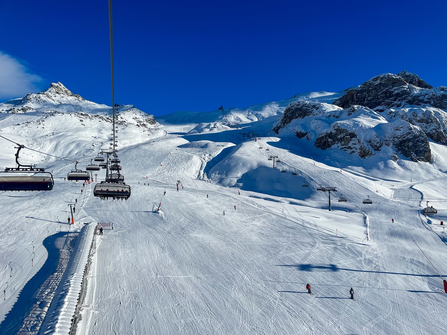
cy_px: 168
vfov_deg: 53.1
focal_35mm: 26
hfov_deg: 67.3
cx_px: 224
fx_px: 336
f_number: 1.6
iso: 50
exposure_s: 1/9100
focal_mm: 5.1
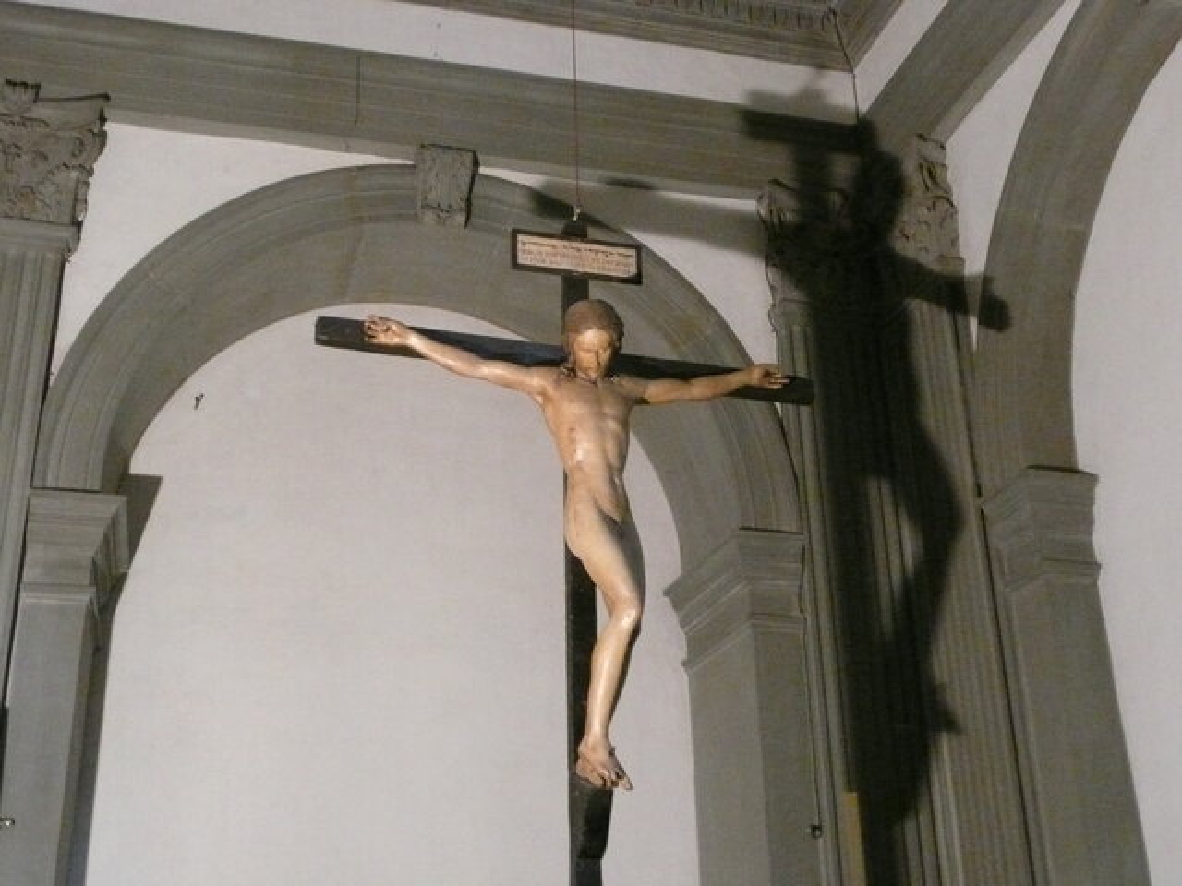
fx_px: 1537
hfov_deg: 42.1
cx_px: 591
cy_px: 443
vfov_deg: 32.2
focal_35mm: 45
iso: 800
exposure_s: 1/15
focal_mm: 7.3
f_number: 4.1
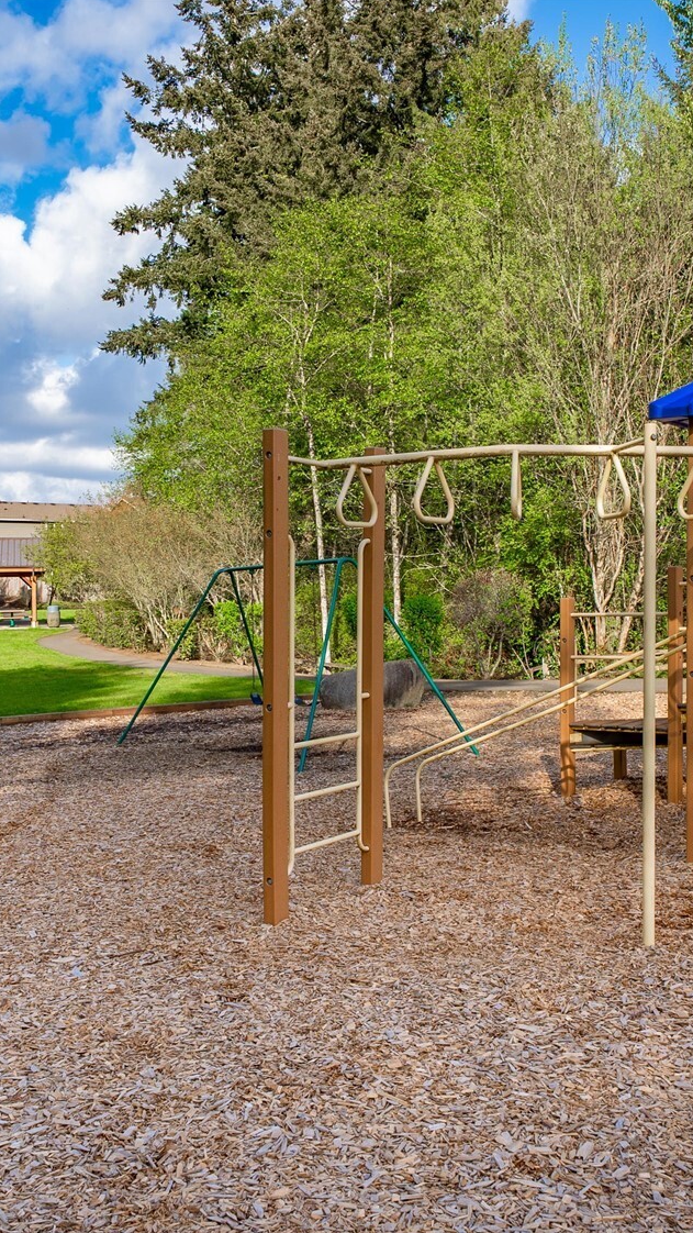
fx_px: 1242
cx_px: 367
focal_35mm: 38
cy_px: 618
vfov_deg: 52.8
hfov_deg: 31.2
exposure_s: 1/80
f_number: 7.1
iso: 80
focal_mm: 24
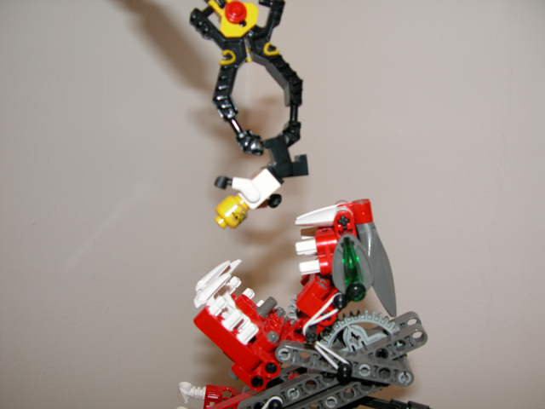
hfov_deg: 54.0
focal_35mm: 34
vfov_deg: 41.8
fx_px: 535
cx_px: 272
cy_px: 204
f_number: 2.8
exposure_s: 1/60
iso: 100
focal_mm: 8.9
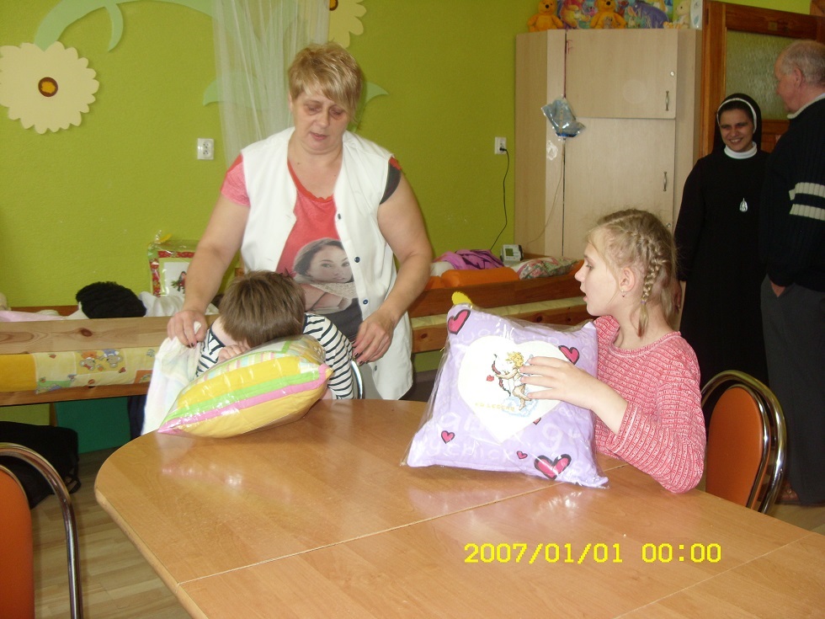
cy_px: 310
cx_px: 412
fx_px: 906
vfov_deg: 37.7
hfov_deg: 49.0
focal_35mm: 38
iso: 100
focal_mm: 6.3
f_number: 2.8
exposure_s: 1/30
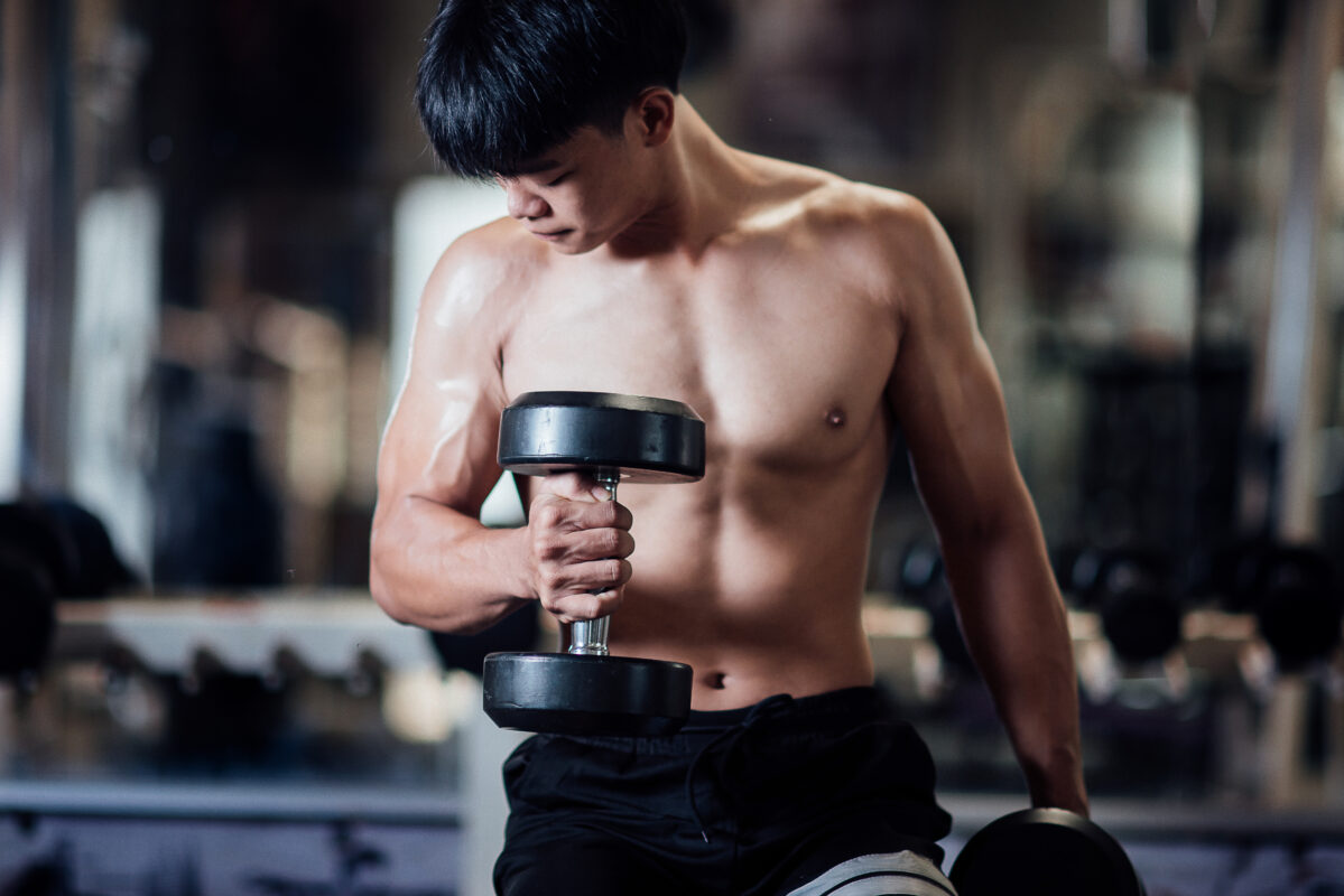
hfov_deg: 15.2
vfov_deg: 10.2
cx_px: 672
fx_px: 5041
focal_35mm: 135
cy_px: 448
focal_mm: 135
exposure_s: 1/160
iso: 200
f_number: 2.2
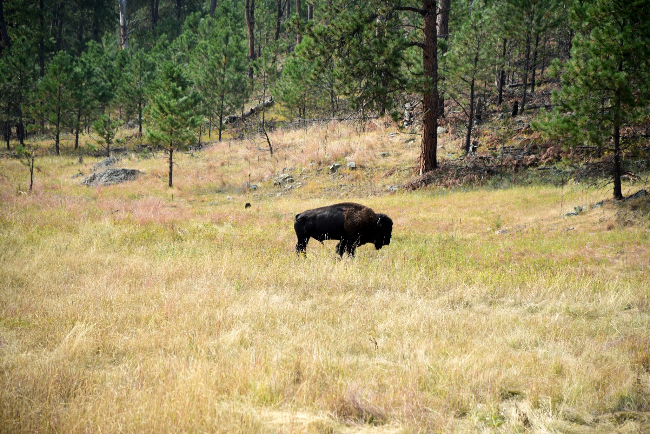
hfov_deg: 17.1
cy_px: 217
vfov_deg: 11.4
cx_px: 325
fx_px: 2167
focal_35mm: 120
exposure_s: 1/320
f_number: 4.5
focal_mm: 120
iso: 100
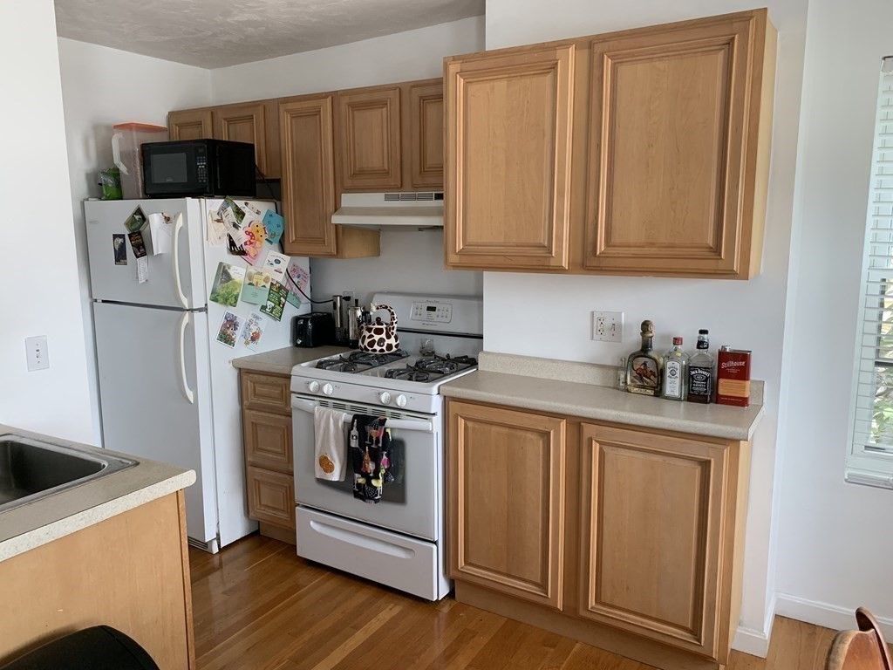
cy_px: 335
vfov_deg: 53.1
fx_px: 671
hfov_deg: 67.3
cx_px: 446
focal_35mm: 26
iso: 100
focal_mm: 4.25
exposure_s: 1/78
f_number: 1.8
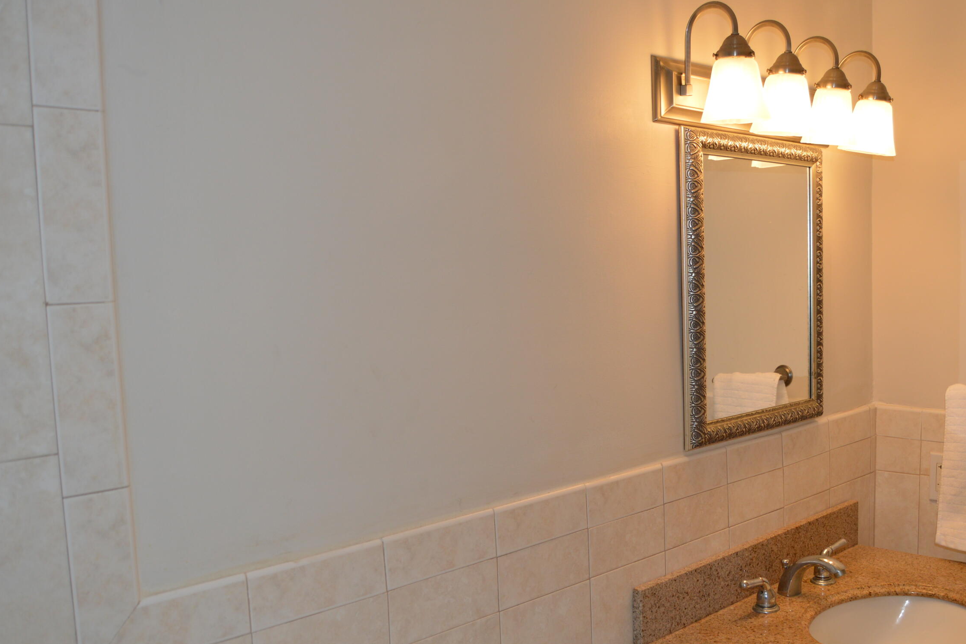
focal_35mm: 36
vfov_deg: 36.8
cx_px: 615
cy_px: 377
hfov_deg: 52.5
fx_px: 966
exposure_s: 1/125
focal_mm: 18
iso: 220
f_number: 4
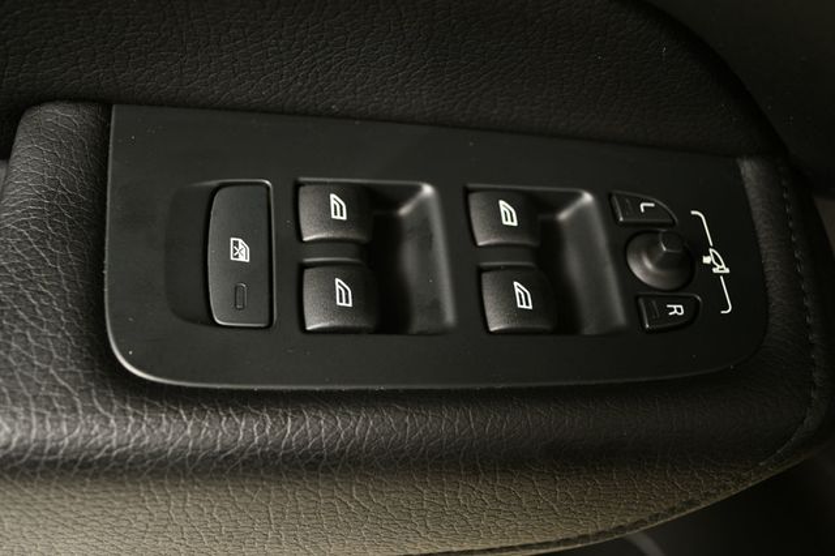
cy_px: 278
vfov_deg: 31.2
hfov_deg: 45.5
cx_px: 418
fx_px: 997
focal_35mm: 43
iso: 100
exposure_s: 1/160
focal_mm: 29
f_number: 4.5
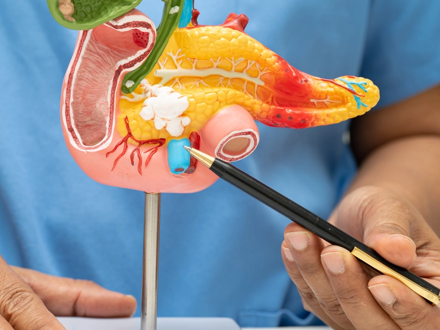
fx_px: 941
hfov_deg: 26.2
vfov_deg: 19.9
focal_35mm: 74
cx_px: 161
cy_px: 152
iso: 100
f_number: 4
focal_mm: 50
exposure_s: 1/80
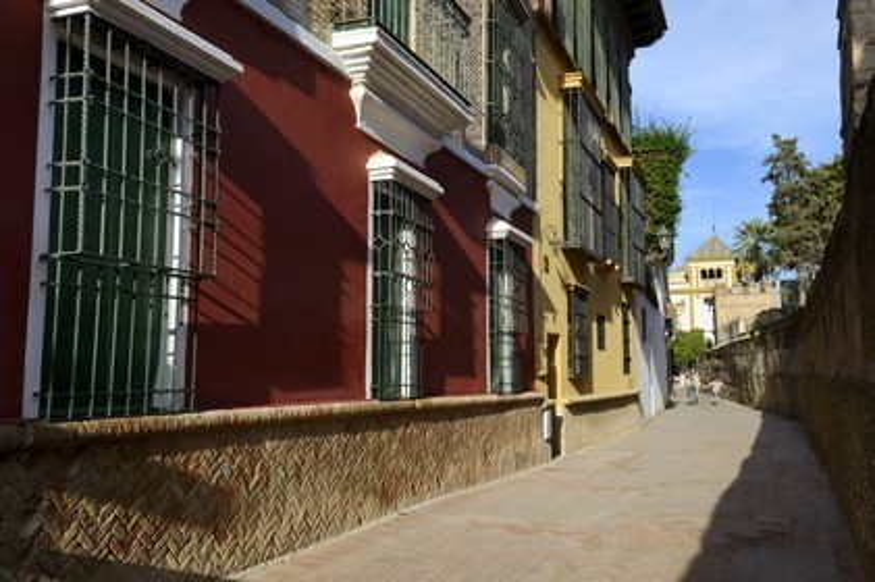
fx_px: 777
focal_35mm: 32
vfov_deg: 41.1
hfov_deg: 58.8
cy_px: 291
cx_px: 438
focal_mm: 32
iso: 200
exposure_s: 1/200
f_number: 13
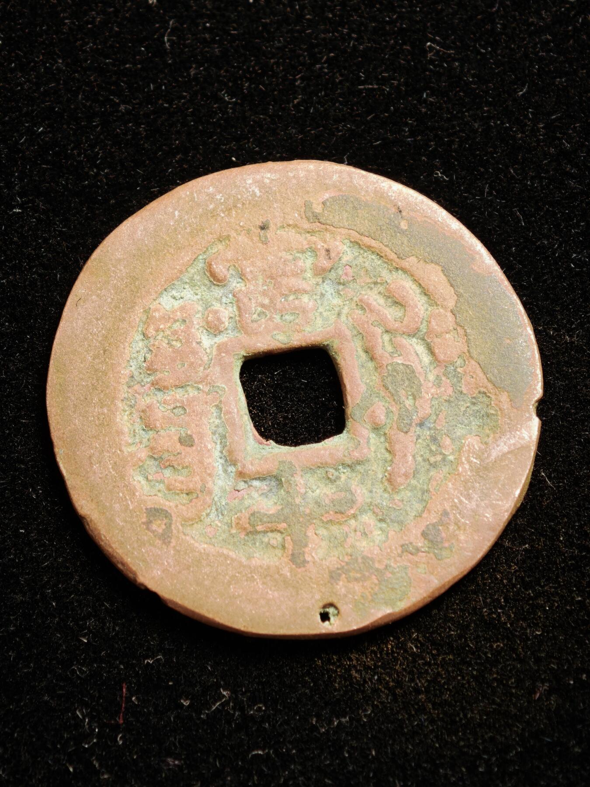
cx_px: 295
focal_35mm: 113
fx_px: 2568
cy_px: 394
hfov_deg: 13.1
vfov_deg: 17.4
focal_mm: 9
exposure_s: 1/107
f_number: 2
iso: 320
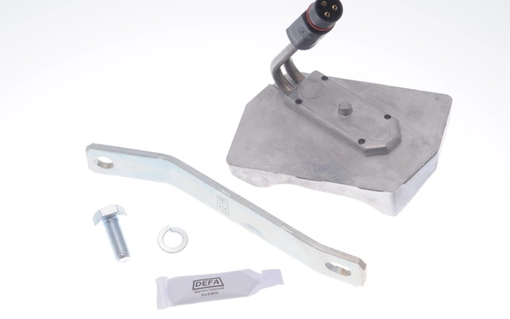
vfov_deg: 10.7
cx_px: 254
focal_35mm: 123
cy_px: 151
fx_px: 1710
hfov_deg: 17.0
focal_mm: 80
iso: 200
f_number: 25
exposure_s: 1/160
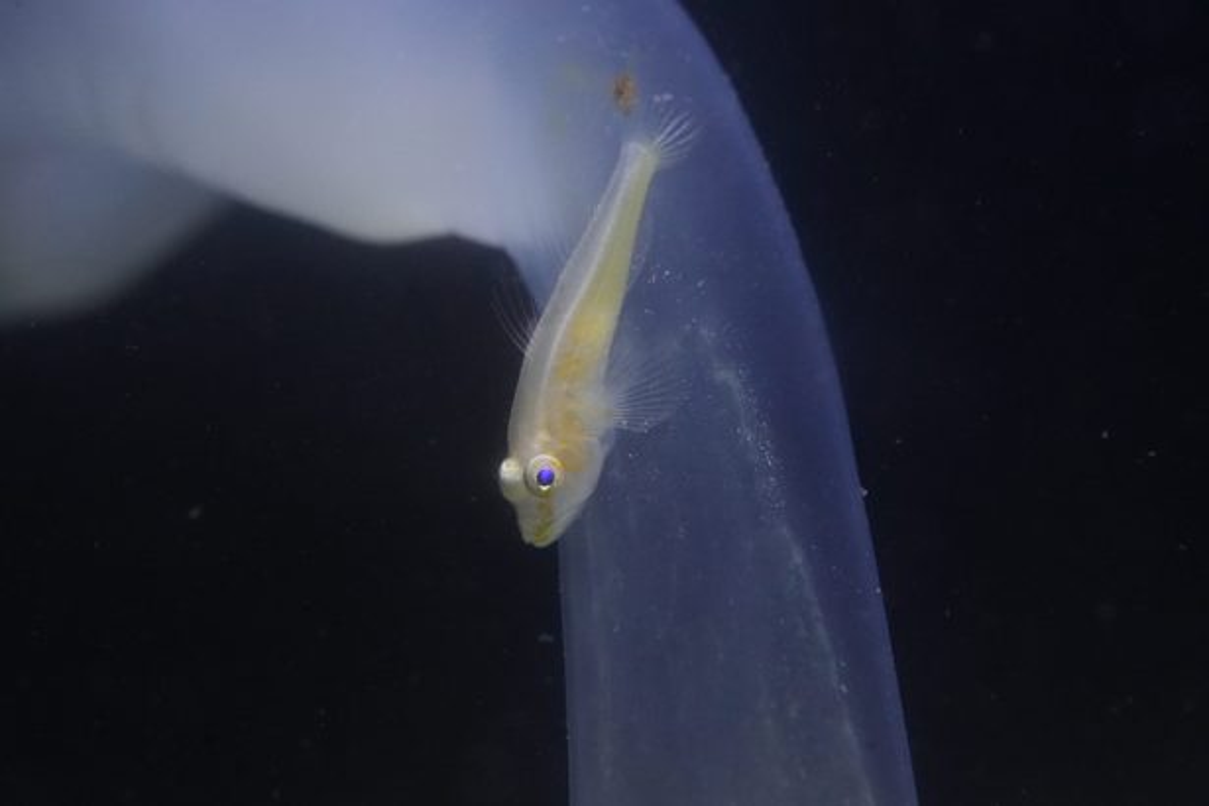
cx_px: 604
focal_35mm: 50
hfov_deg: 39.6
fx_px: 1679
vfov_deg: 27.0
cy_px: 403
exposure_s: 1/50
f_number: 8
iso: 6400
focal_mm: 50
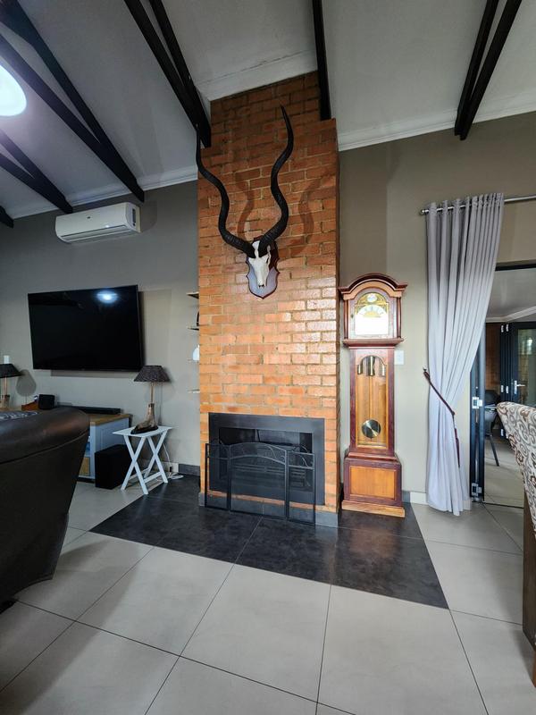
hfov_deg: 89.9
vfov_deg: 106.2
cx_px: 268
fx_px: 268
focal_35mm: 13
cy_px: 358
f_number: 2.2
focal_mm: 2.2
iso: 320
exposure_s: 1/33.3
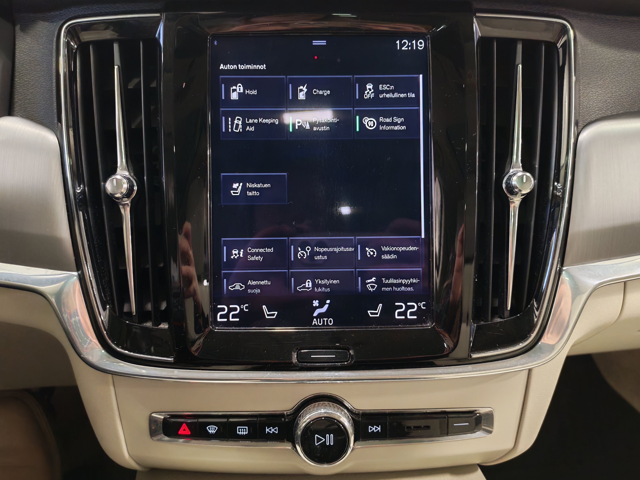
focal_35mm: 30
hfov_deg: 60.0
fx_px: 555
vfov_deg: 46.8
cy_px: 240
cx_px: 320
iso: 1840
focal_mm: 6.12
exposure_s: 1/33.3
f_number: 1.9
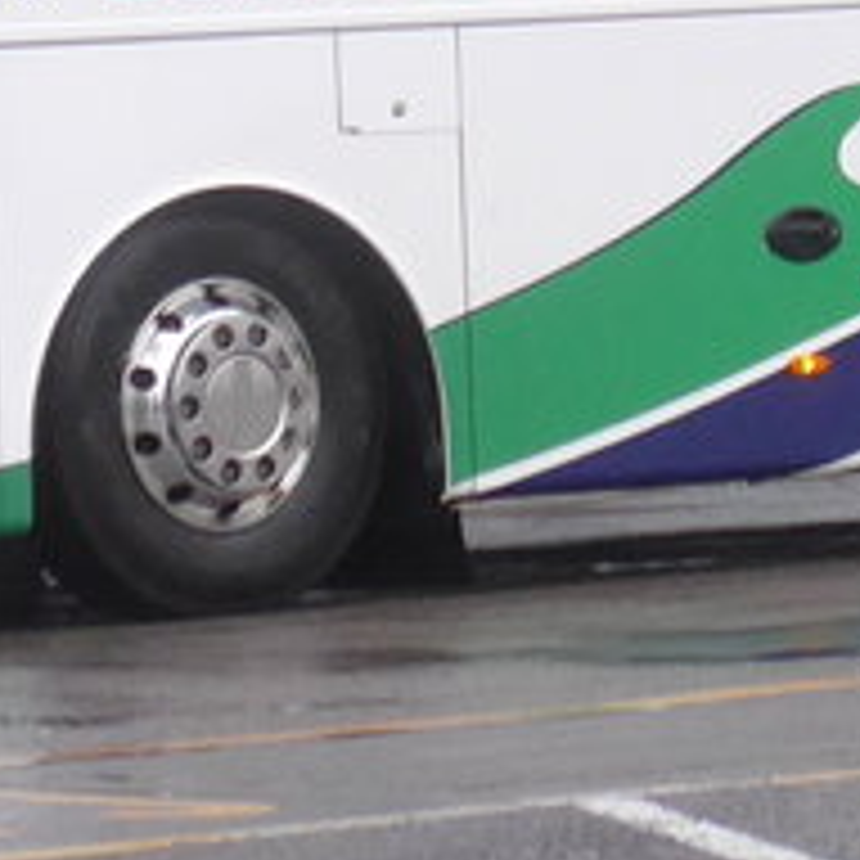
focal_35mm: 411
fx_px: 11552
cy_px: -734
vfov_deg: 4.2
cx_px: 928
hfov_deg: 4.3
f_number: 4.2
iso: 400
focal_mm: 15
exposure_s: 1/40
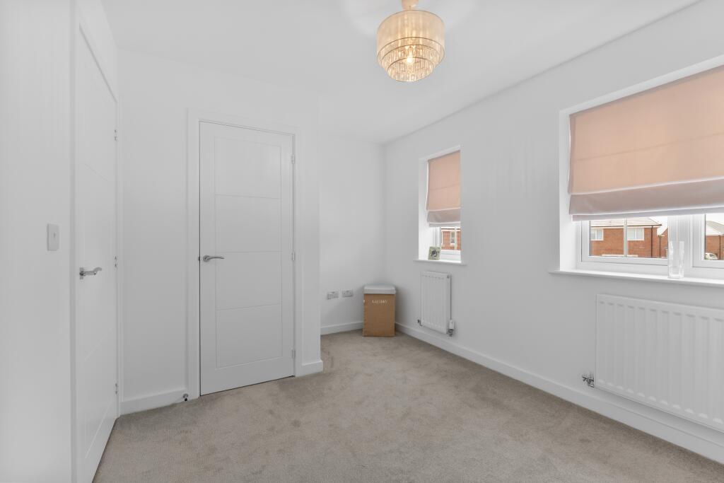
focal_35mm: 16
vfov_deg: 73.8
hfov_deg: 96.7
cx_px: 362
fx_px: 322
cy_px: 242
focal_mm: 15
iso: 400
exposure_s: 1/13
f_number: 8
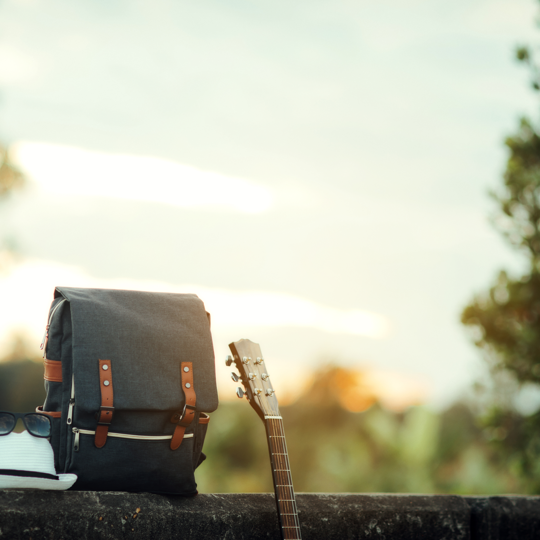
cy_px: 271
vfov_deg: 10.1
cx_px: 267
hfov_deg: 10.1
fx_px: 3053
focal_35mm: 173
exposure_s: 1/250
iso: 200
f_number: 2.8
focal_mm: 135
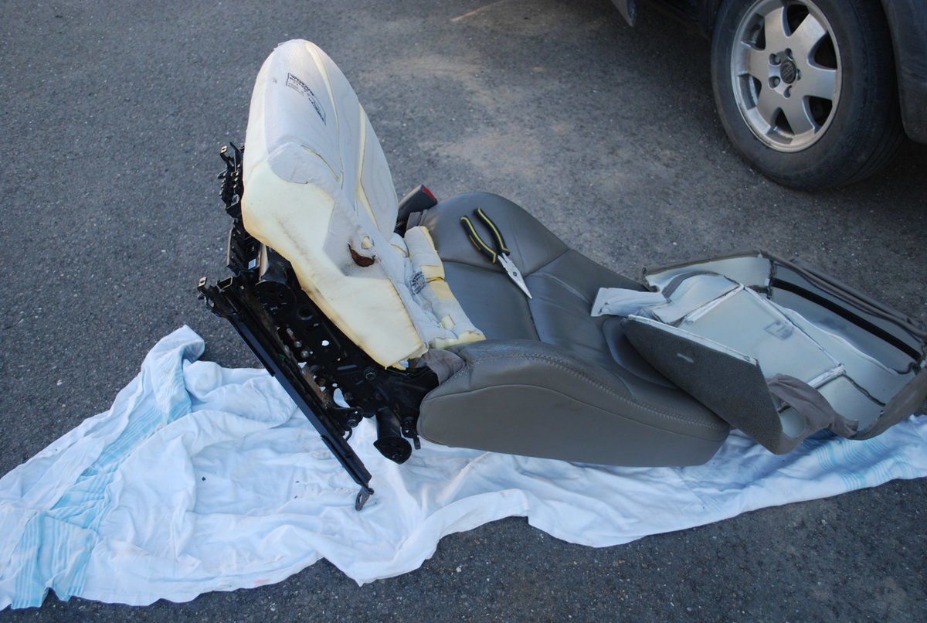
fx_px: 929
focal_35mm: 36
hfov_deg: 53.0
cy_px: 312
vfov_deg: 37.1
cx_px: 464
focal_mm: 24
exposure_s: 1/200
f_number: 4.2
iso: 200
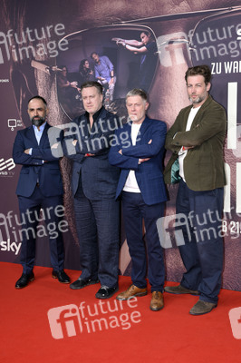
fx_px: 483
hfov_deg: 28.0
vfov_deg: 41.1
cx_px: 120
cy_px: 182
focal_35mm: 48
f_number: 8
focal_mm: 48
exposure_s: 1/160
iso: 500
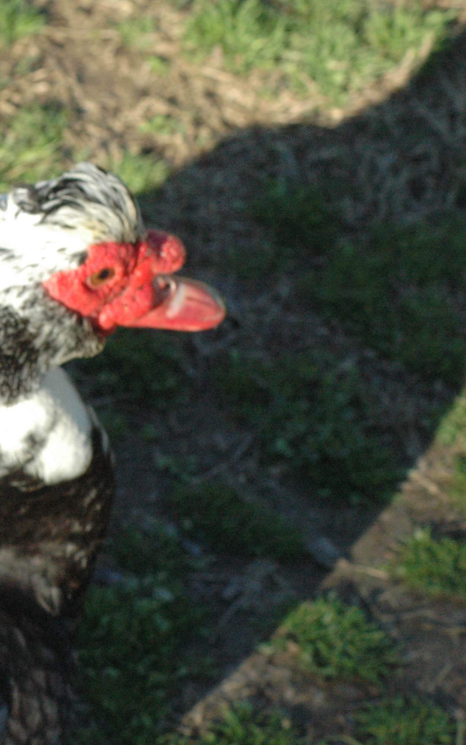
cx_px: -13
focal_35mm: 161
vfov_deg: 13.0
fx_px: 3271
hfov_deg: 8.1
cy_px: 372
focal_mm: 70
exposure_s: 1/400
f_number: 10
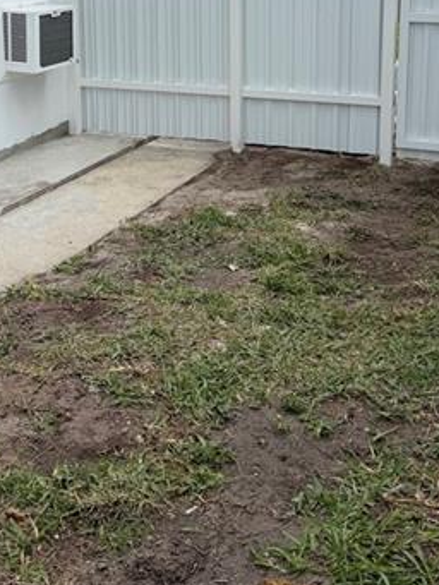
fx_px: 913
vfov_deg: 34.1
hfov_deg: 27.0
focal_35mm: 54
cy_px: 91
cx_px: 209
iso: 80
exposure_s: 1/4167
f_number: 1.78
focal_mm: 6.76
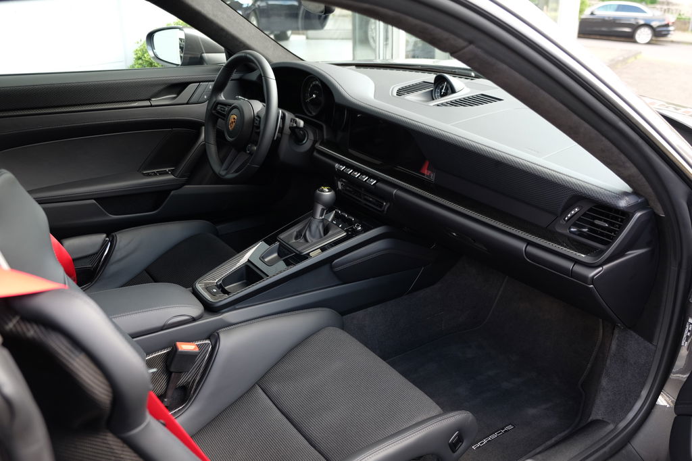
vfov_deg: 41.1
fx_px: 615
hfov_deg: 58.7
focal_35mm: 32
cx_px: 346
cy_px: 230
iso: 200
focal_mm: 21.4
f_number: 3.2
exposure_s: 1/75
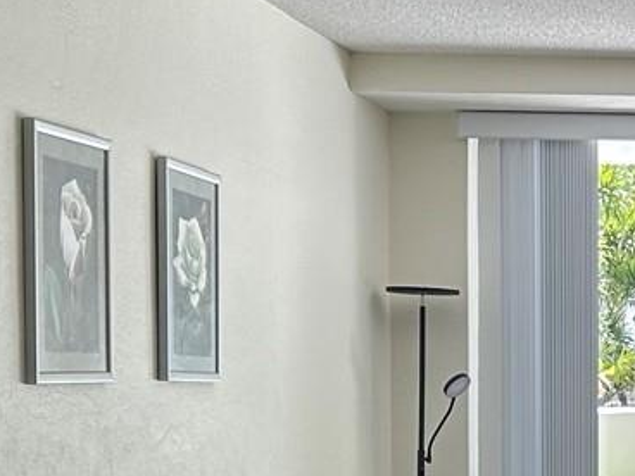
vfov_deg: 12.9
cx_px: 808
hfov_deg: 16.5
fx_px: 2073
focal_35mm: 113
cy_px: 519
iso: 40
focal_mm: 5.7
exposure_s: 1/121
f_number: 1.5
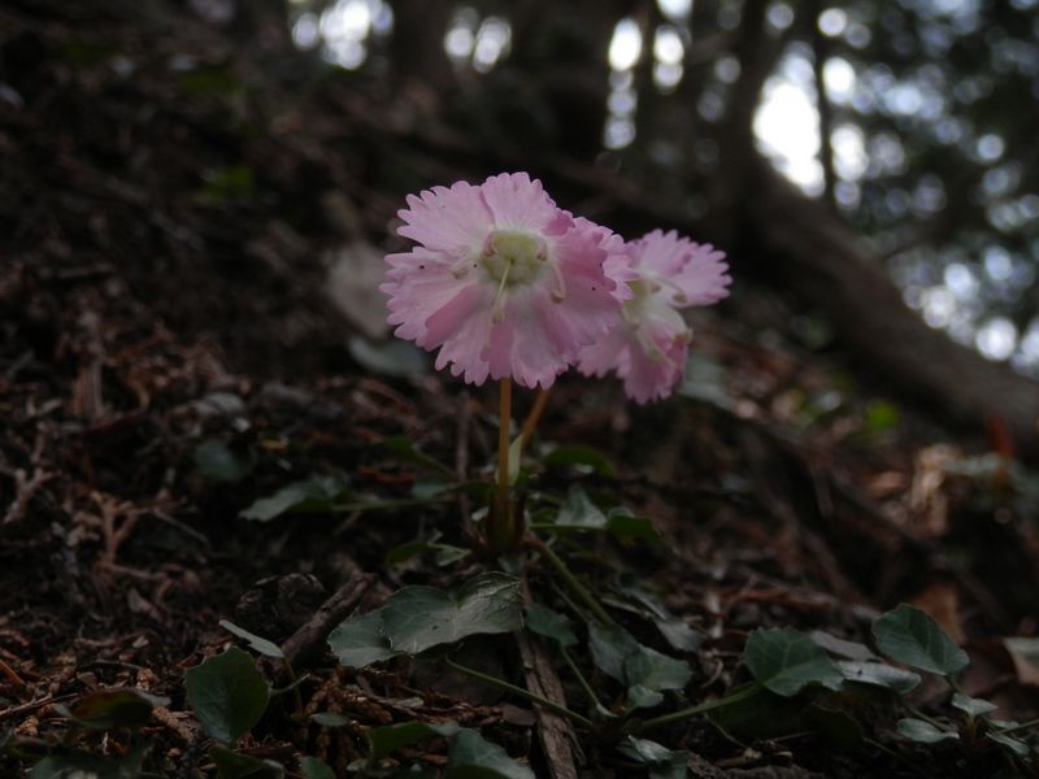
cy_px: 390
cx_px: 520
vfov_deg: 18.4
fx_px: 2401
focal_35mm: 80
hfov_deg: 24.4
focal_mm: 14.4
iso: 125
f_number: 4.6
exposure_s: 1/125
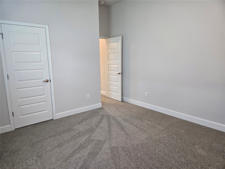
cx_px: 112
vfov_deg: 58.9
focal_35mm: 23
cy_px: 84
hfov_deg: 73.9
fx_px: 149
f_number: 1.8
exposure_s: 1/120
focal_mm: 5.4
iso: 400
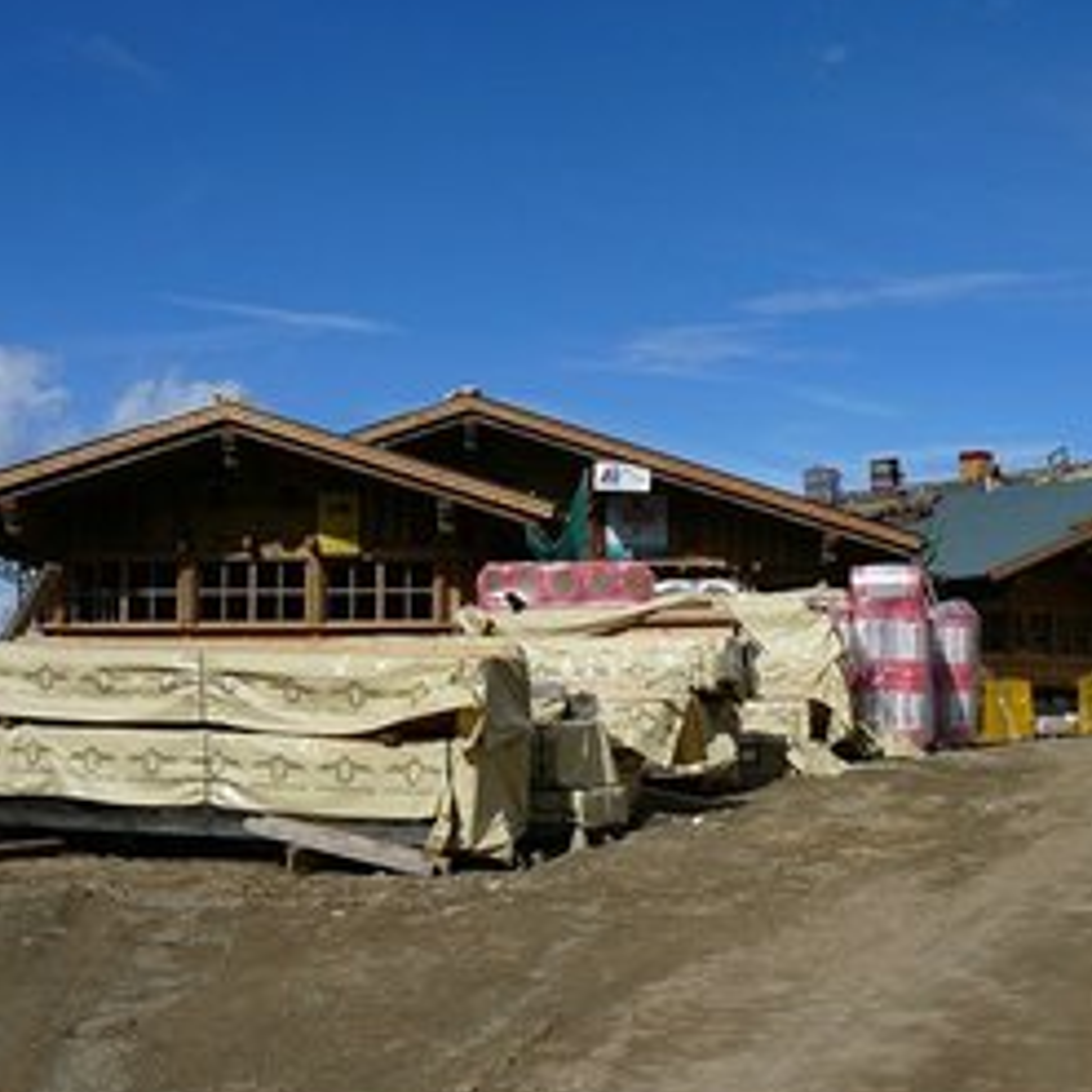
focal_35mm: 50
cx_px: 738
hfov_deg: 33.7
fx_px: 1785
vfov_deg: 34.0
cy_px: 548
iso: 80
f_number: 5
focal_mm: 5.2
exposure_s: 1/800
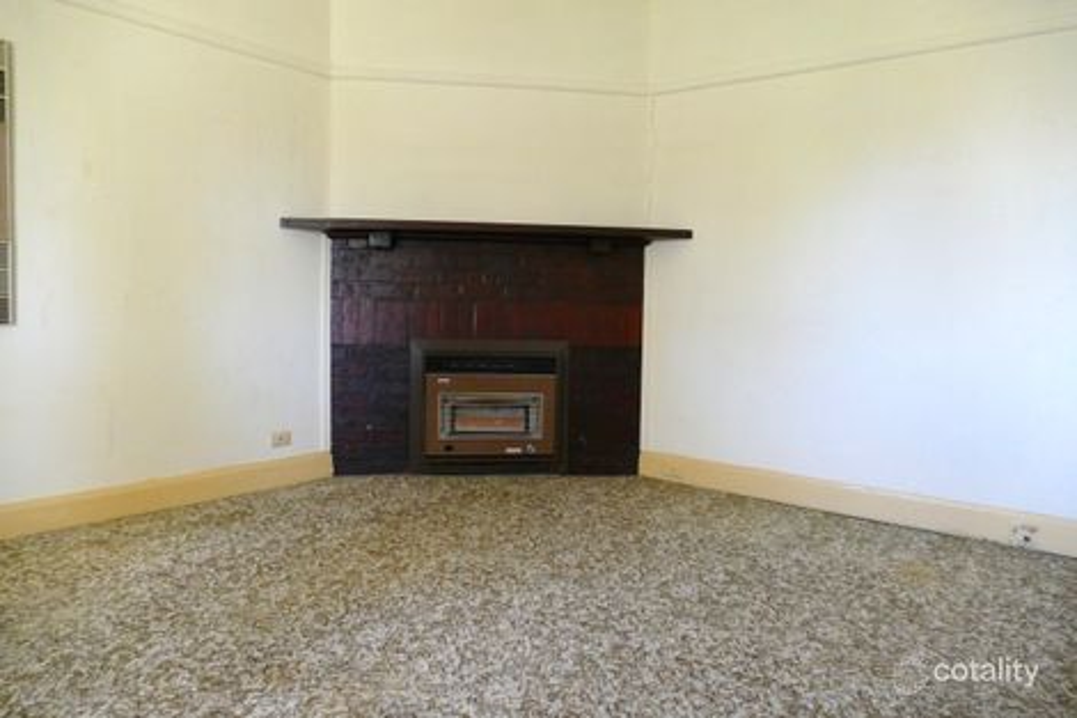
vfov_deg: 51.3
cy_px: 359
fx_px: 748
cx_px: 538
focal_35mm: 25
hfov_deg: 71.5
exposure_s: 1/60
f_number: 3.2
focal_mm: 9.12
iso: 1600
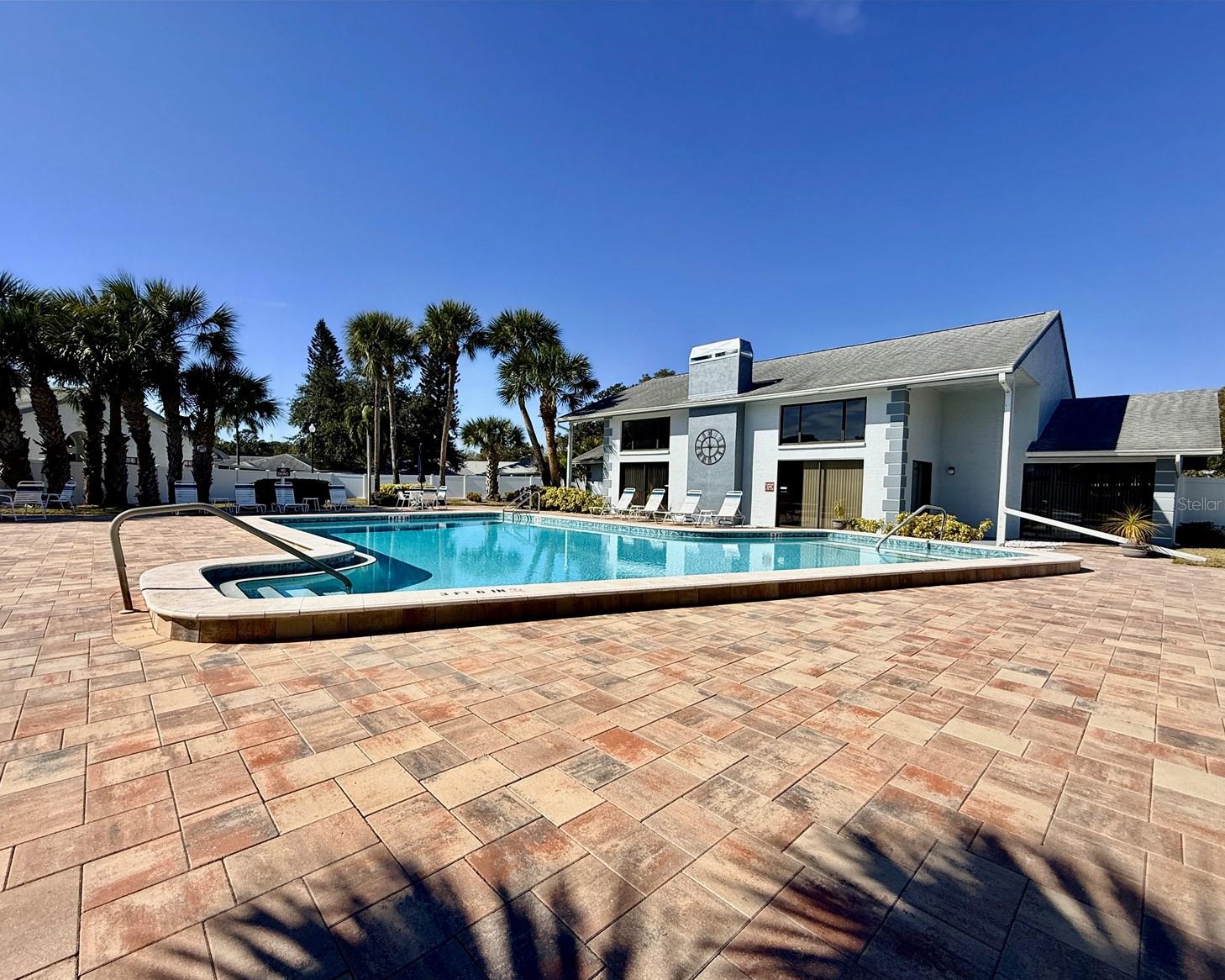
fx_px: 544
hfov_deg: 96.7
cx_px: 585
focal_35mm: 15
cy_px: 503
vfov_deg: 84.0
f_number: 2.2
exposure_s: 1/3891
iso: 50
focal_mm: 2.22
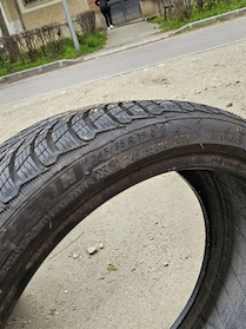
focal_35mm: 33
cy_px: 197
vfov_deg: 55.0
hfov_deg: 42.9
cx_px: 117
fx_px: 313
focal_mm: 6.3
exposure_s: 1/149
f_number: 1.7
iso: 10
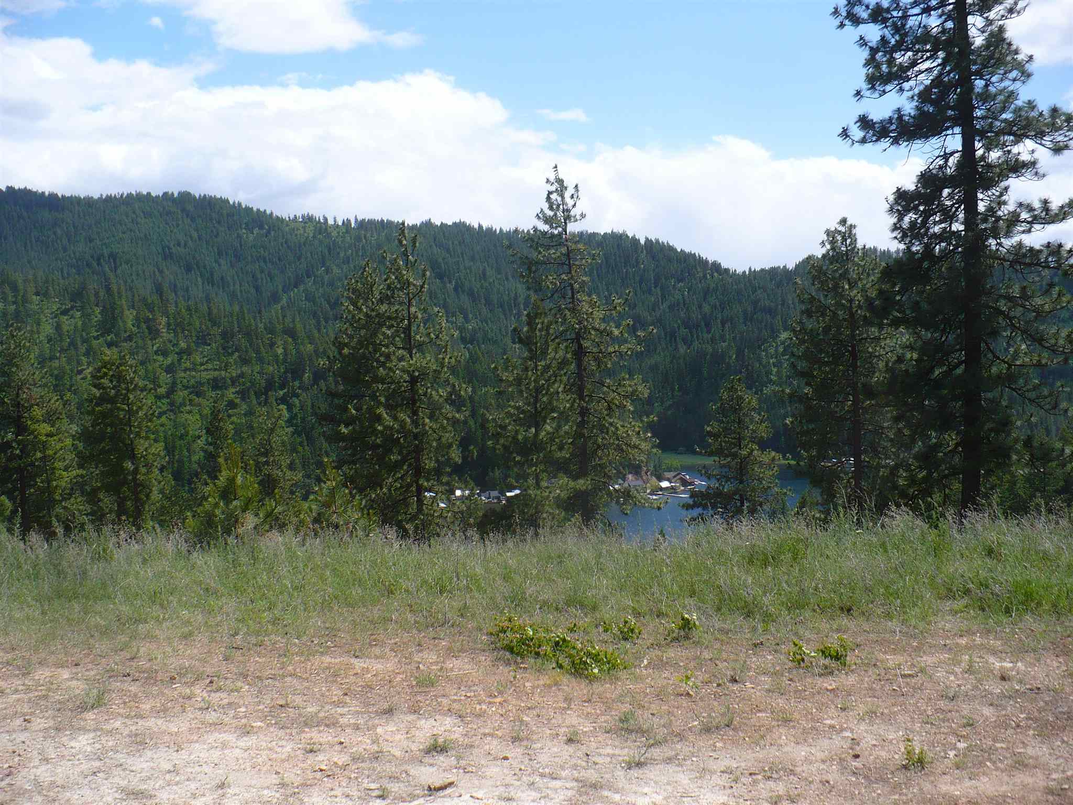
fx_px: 1147
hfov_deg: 50.1
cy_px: 402
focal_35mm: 37
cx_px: 536
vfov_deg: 38.7
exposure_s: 1/200
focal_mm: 6.1
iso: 100
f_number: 8
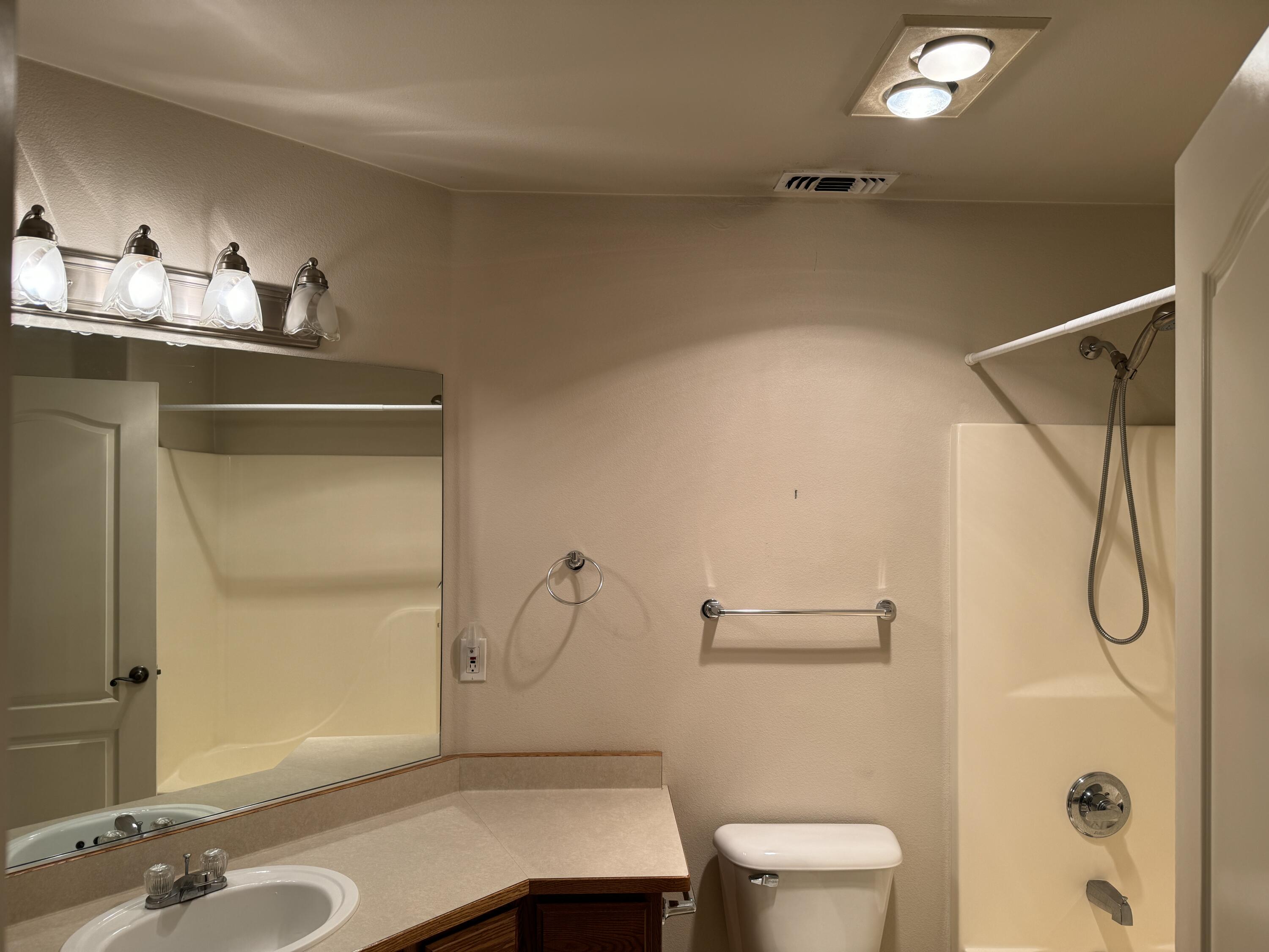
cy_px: 476
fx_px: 880
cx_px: 634
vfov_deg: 56.8
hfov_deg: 71.6
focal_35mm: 24
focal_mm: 6.86
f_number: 1.78
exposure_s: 1/120
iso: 50
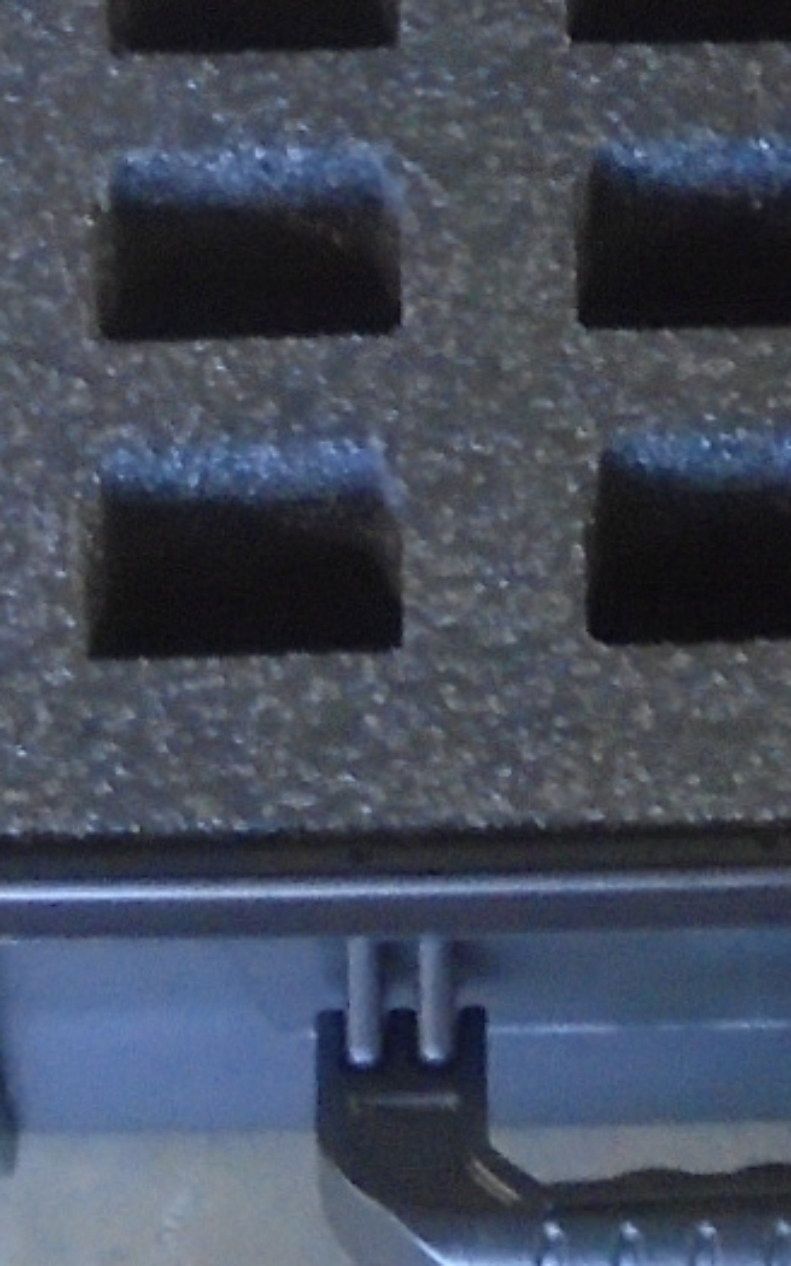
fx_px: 4692
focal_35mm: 136
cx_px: 622
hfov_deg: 9.6
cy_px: -646
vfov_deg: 14.3
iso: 400
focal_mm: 4.6
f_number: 3.2
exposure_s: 1/8
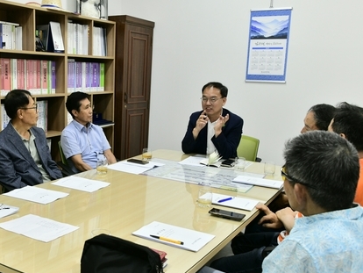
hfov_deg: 47.1
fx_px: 409
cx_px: 123
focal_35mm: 39
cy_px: 153
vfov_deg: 36.8
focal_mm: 28
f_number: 5.6
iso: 1600
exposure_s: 1/125
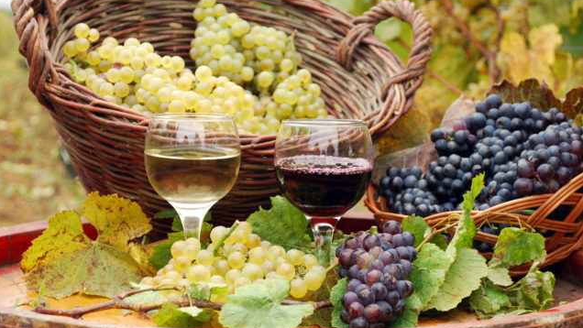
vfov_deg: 15.9
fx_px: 1175
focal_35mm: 76
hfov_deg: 27.9
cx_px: 291
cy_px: 154
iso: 100
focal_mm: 48
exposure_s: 1/50
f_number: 8
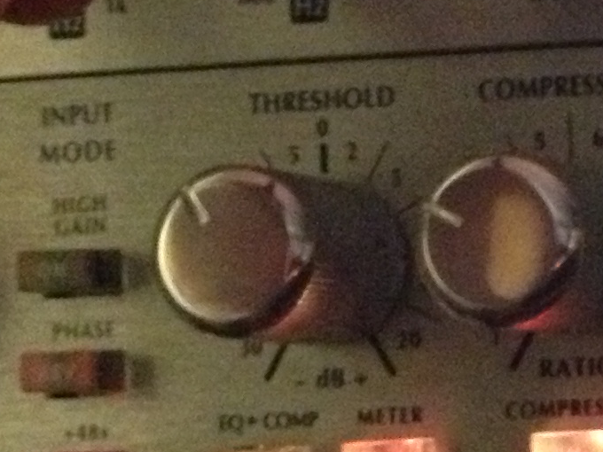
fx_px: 2927
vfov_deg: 8.8
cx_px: 1113
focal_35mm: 168
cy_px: 387
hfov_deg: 10.9
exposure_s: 1/15
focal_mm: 4.28
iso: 800
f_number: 2.4
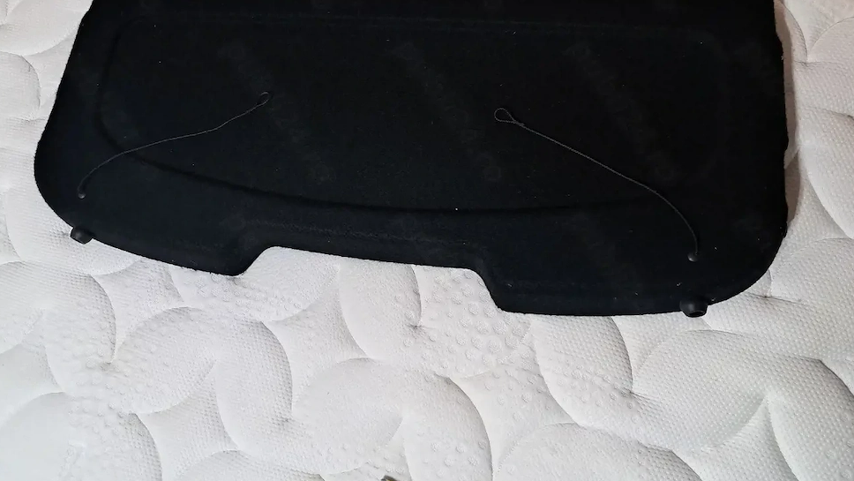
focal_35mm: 27
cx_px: 424
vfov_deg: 42.3
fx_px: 612
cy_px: 154
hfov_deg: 69.8
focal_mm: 5.23
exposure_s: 1/25
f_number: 1.8
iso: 400
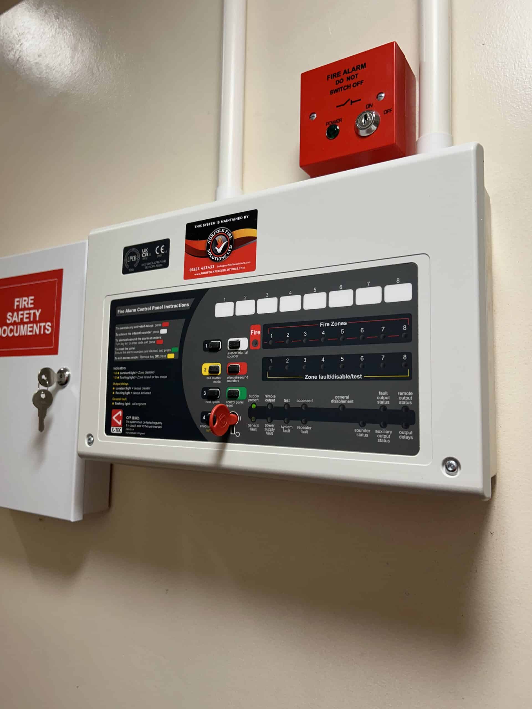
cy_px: 354
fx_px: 533
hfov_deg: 53.1
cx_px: 266
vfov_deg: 67.3
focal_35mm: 26
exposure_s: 1/100
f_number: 1.5
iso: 64
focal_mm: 5.7
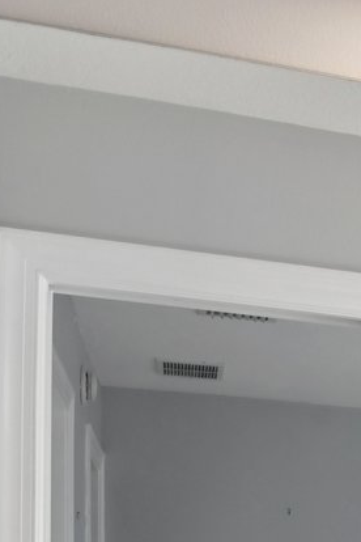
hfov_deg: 12.1
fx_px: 1263
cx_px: 927
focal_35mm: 84
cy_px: 683
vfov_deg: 22.0
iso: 400
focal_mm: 17
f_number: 8
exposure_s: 1/80
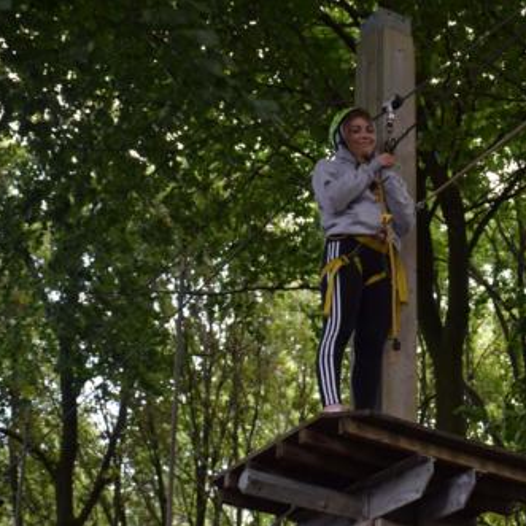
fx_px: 1324
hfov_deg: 22.3
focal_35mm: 77
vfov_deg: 22.5
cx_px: 391
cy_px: 264
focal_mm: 40
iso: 400
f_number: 4.5
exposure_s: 1/80
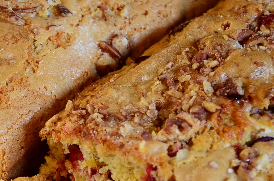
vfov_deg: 4.8
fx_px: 2172
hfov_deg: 7.2
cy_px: 190
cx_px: 49
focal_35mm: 286
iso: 640
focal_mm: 66
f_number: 5.3
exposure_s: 1/8
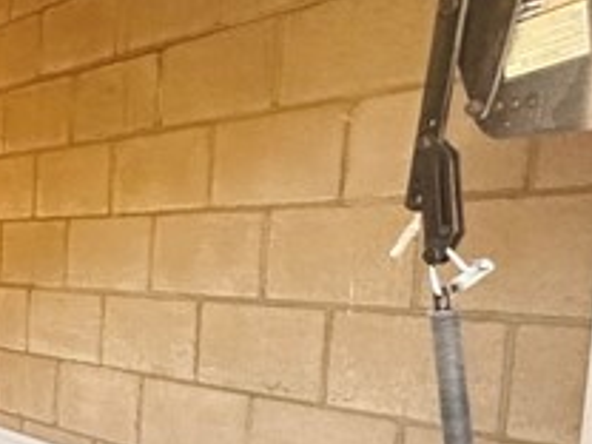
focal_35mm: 69
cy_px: 430
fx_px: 1180
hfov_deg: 19.3
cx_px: -538
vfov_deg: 20.7
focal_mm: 2.22
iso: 250
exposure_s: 1/99
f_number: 2.2
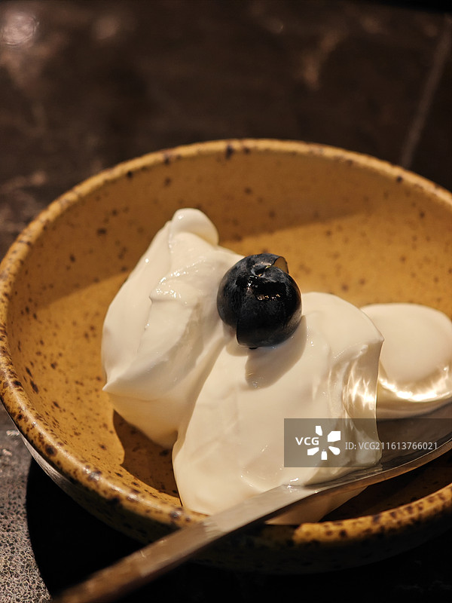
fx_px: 1306
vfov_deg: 26.0
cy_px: 302
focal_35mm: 75
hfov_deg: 19.6
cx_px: 226
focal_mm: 12.28
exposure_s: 1/100
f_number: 1.8
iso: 500
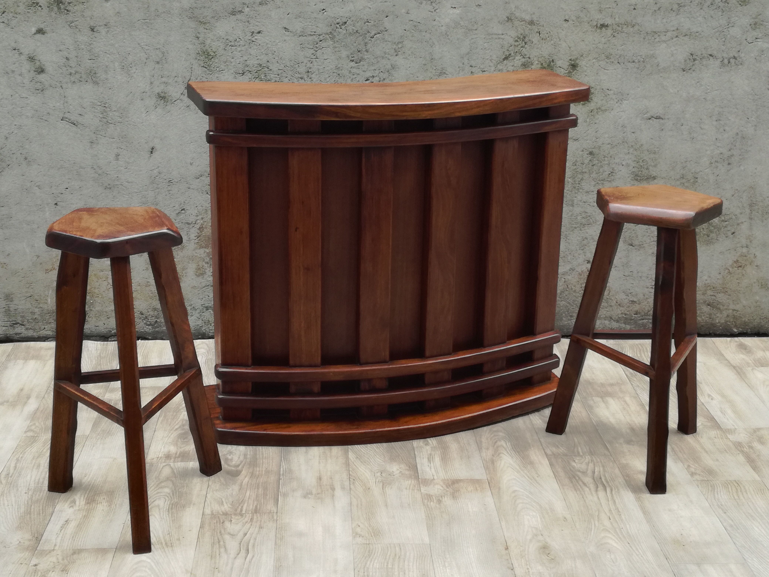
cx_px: 384
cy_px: 288
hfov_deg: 65.3
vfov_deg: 51.4
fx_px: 600
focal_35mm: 27
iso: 64
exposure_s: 1/50
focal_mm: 3.79
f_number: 2
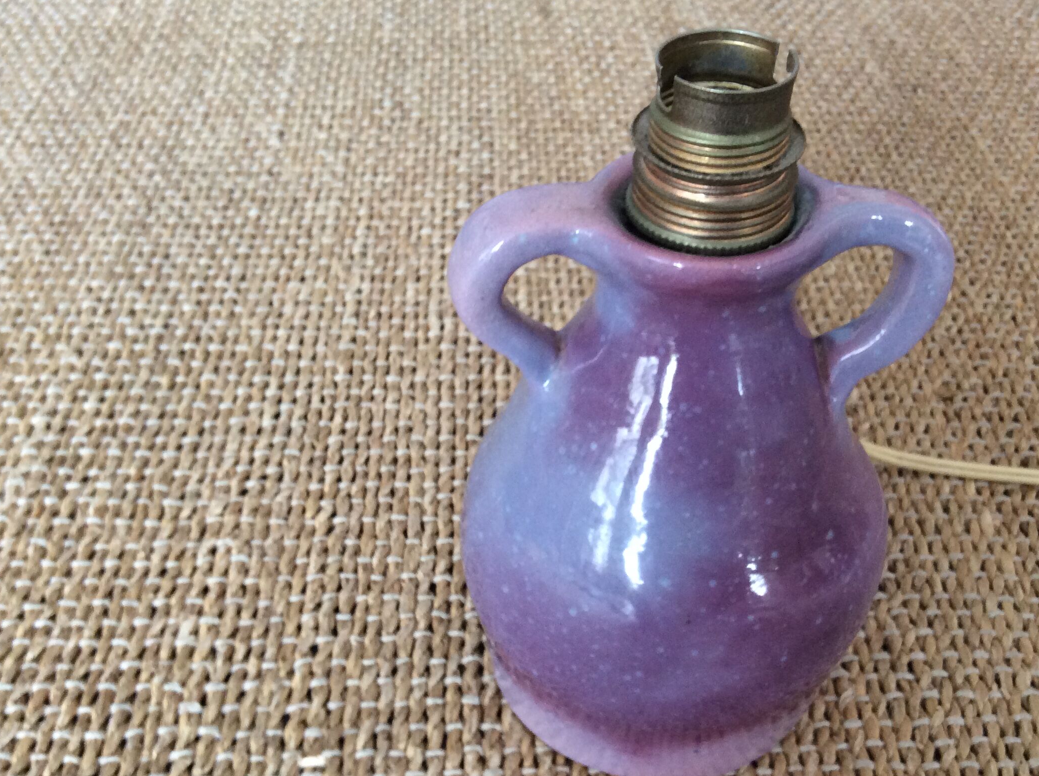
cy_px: 444
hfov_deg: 46.8
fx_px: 1199
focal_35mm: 40
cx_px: 555
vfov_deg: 35.8
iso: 100
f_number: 2.4
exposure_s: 1/25
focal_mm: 3.3
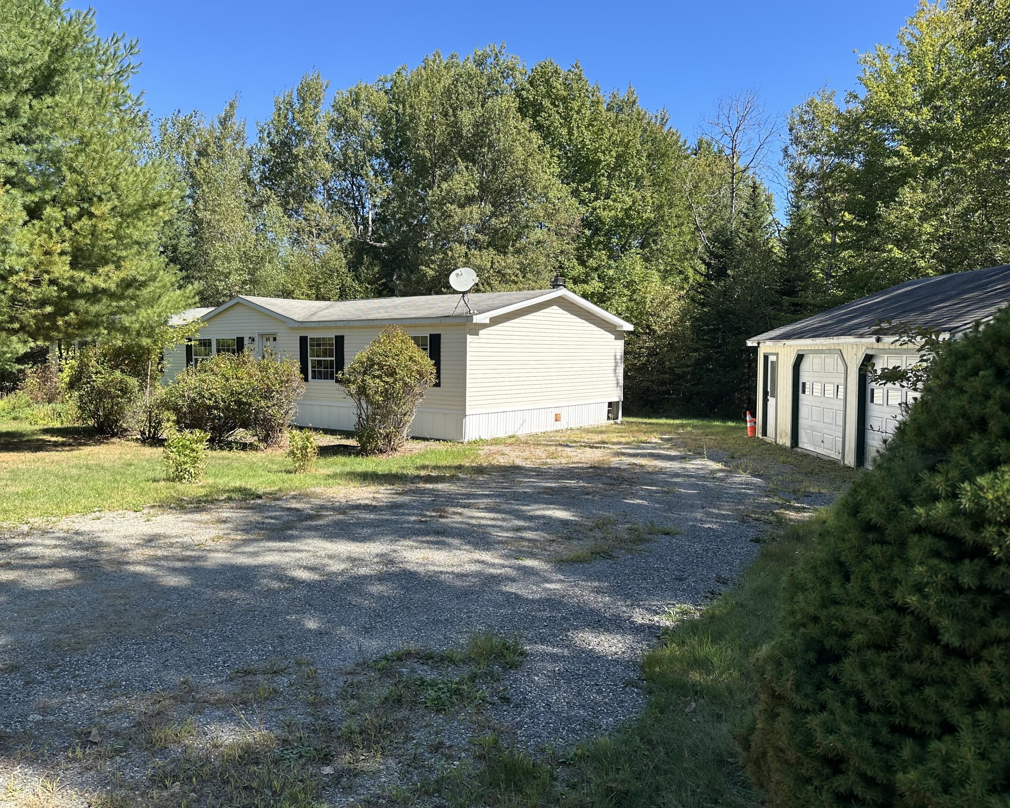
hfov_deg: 65.9
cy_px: 393
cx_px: 453
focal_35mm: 26
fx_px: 777
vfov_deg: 54.9
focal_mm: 6.86
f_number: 1.78
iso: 80
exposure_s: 1/1721
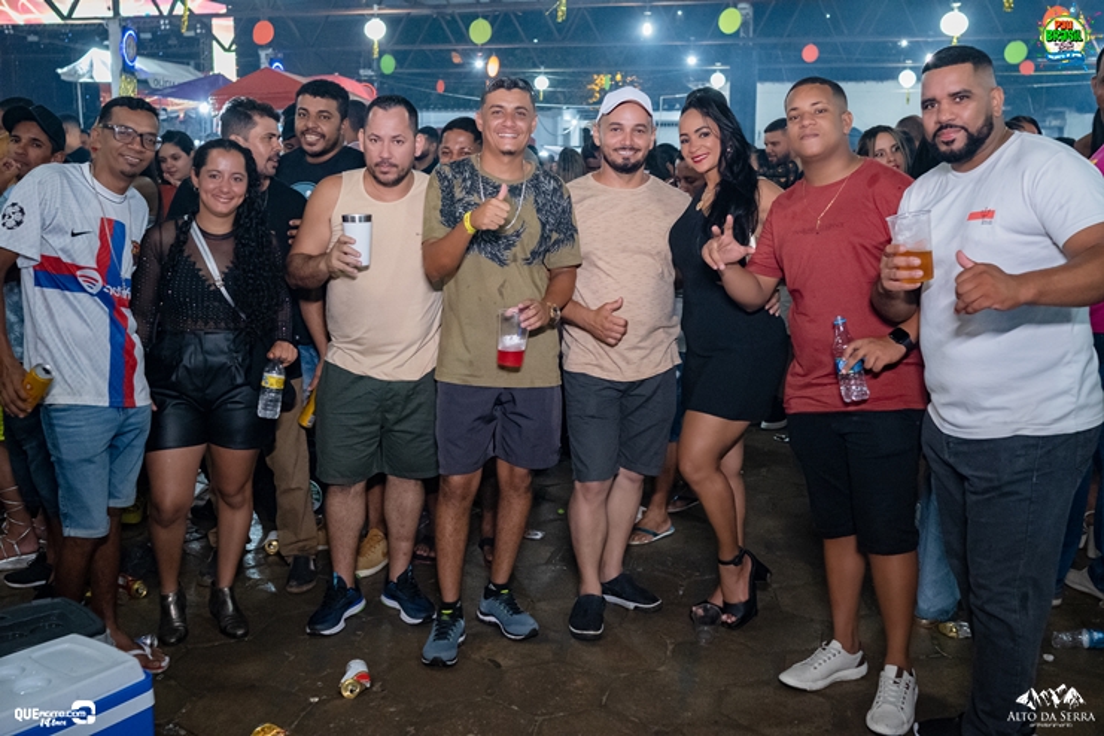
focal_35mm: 36
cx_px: 552
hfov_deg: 53.1
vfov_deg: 36.9
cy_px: 368
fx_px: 1104
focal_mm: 24
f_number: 2.8
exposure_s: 1/125
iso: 2500
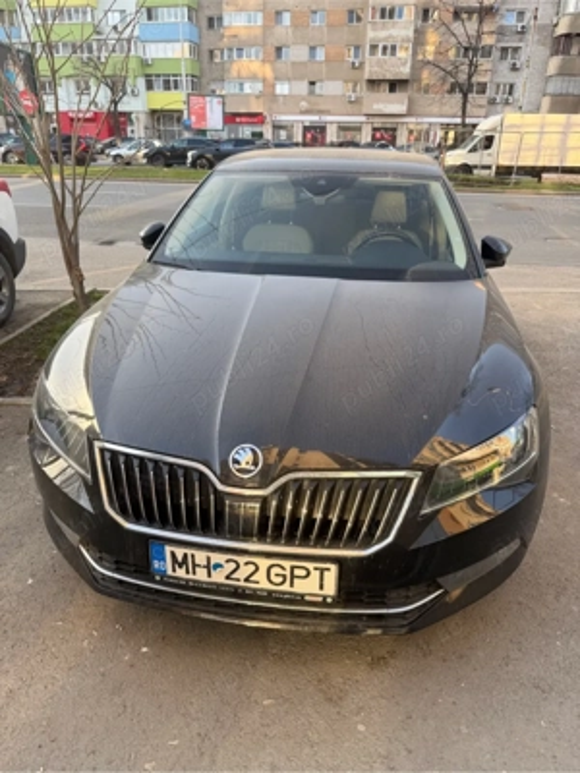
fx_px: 536
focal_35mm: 24
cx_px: 290
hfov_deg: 56.8
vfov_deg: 71.6
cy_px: 386
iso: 64
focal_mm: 6.76
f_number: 1.78
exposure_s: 1/183
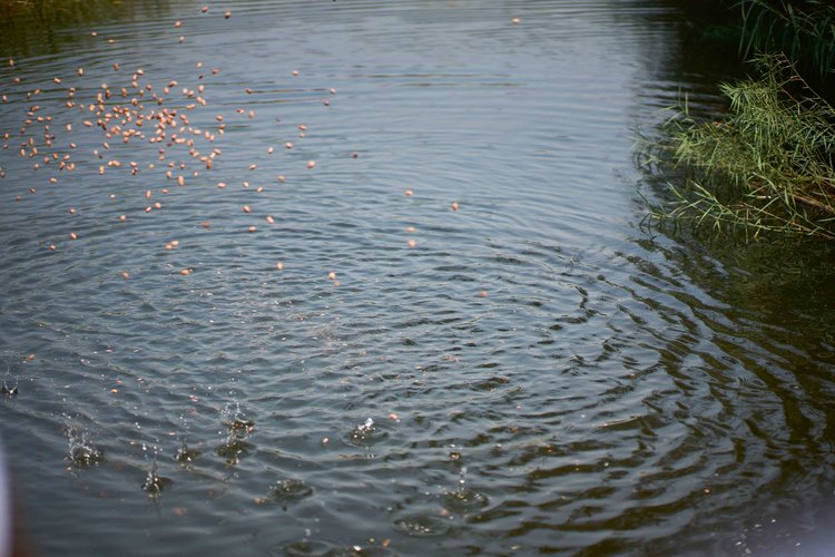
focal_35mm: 85
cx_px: 418
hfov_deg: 23.9
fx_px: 1971
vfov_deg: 16.1
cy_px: 278
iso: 250
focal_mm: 85
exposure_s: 1/8000
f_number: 1.8
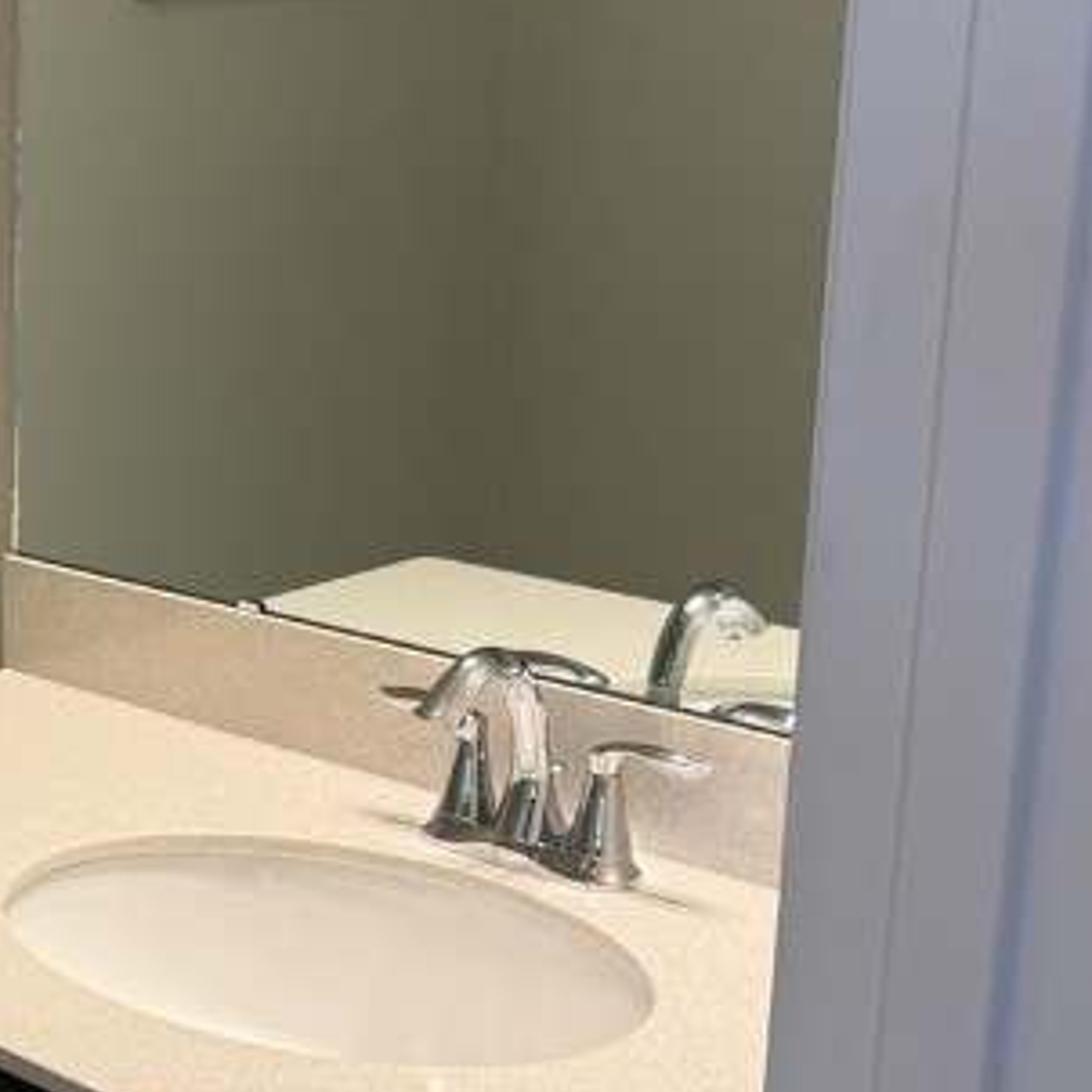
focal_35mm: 72
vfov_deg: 24.0
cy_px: 600
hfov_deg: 21.5
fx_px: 2570
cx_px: -354
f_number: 1.78
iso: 125
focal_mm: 6.76
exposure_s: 1/120
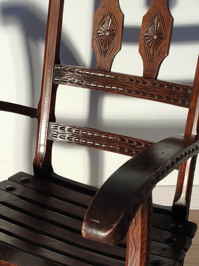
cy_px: 206
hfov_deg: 26.9
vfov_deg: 34.6
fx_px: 414
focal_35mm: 54
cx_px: 68
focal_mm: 4.22
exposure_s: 1/100
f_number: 1.8
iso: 268
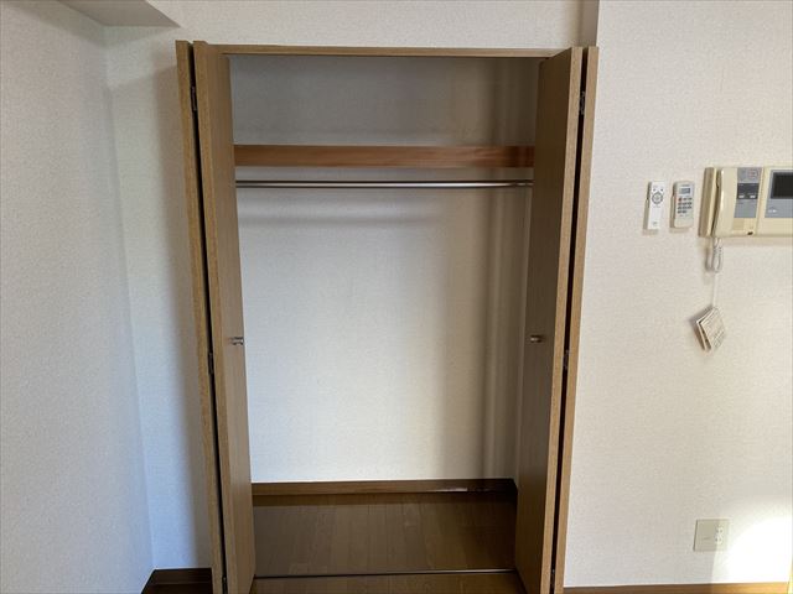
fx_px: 596
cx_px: 396
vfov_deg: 53.1
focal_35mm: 26
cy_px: 297
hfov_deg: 67.3
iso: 125
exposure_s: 1/121
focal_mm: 4.25
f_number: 1.8
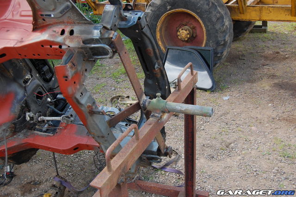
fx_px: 320
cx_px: 148
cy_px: 98
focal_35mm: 39
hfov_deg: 49.6
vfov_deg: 34.2
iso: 280
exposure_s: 1/125
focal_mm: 26
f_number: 5.6
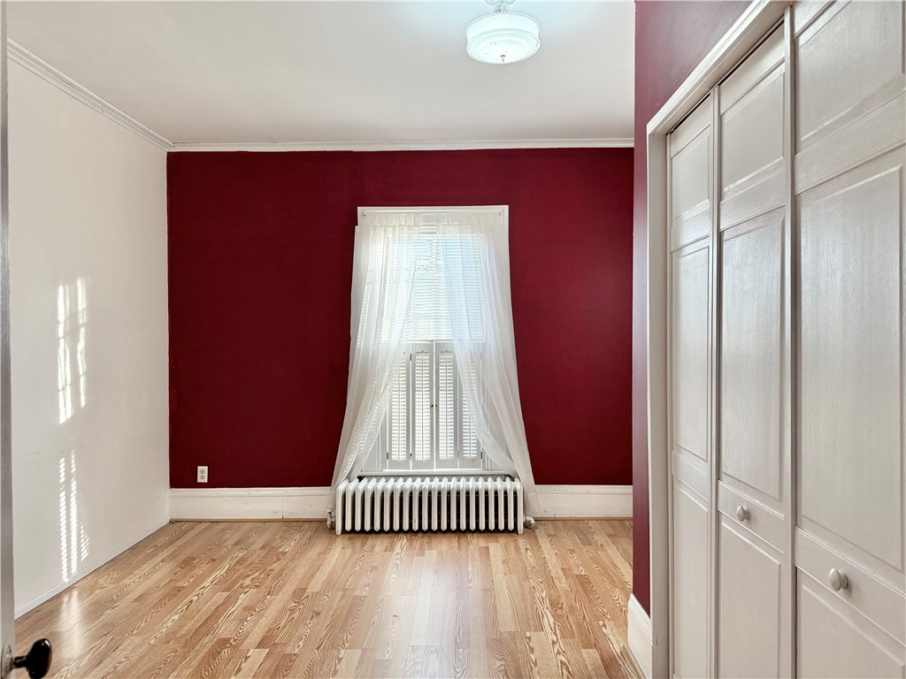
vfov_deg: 56.8
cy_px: 340
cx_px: 453
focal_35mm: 24
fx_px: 628
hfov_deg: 71.6
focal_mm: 6.76
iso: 200
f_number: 1.78
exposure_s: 1/190
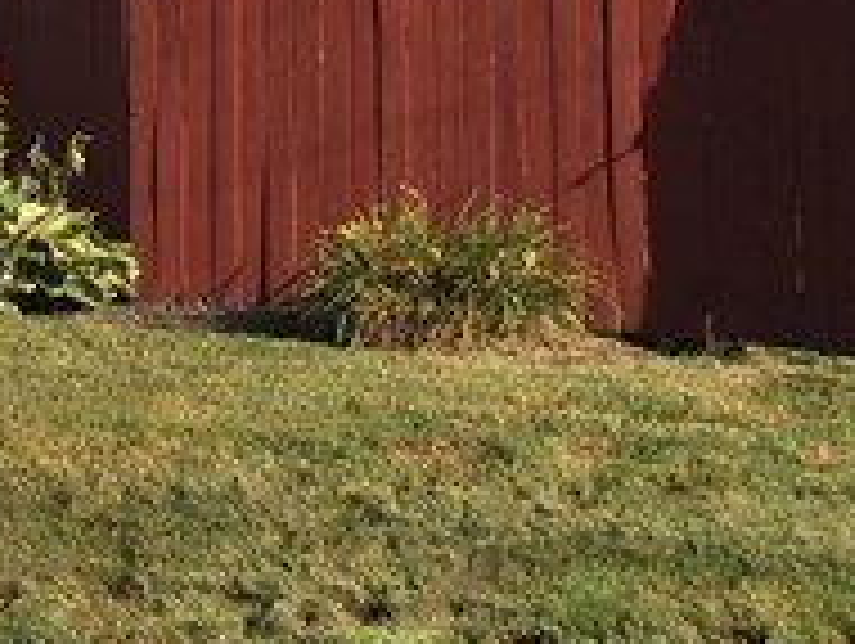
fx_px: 3858
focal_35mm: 156
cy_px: -608
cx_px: -238
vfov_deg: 9.0
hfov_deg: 12.3
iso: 25
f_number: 2.2
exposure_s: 1/693
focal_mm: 4.15
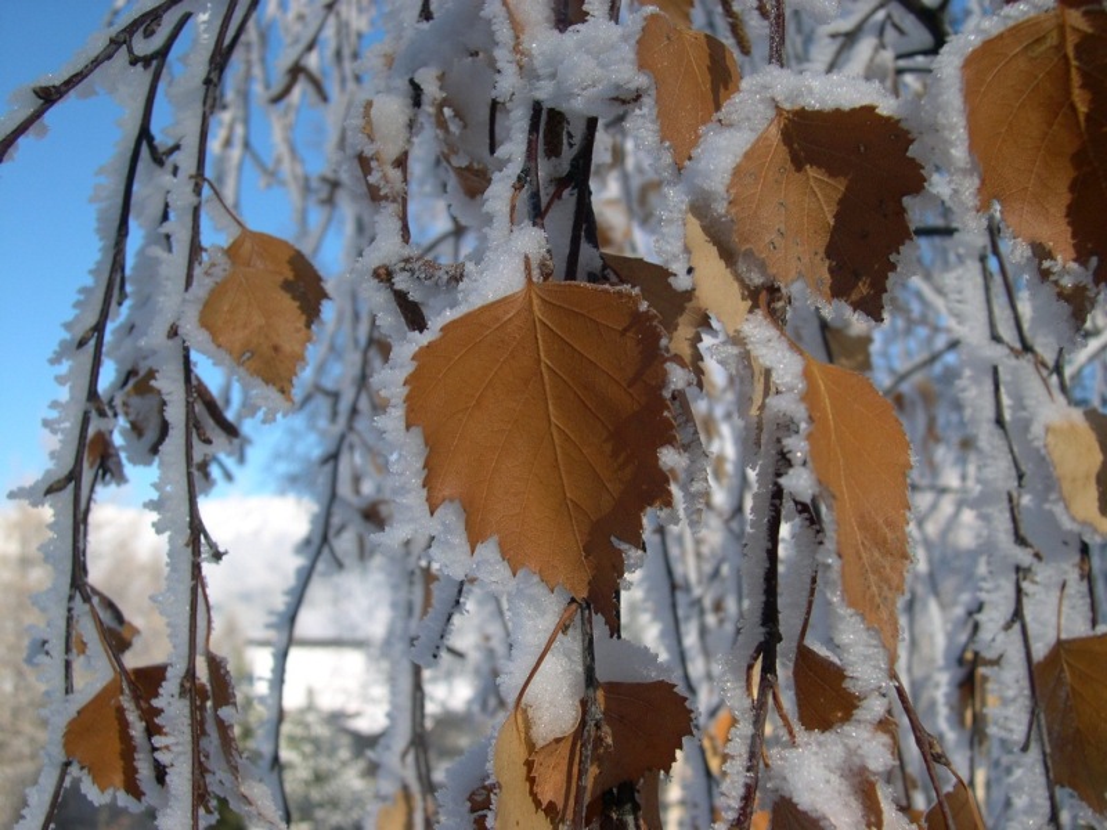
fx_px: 1215
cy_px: 415
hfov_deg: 49.0
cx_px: 554
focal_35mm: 38
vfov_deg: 37.7
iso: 100
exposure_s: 1/173
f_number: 7.6
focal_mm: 8
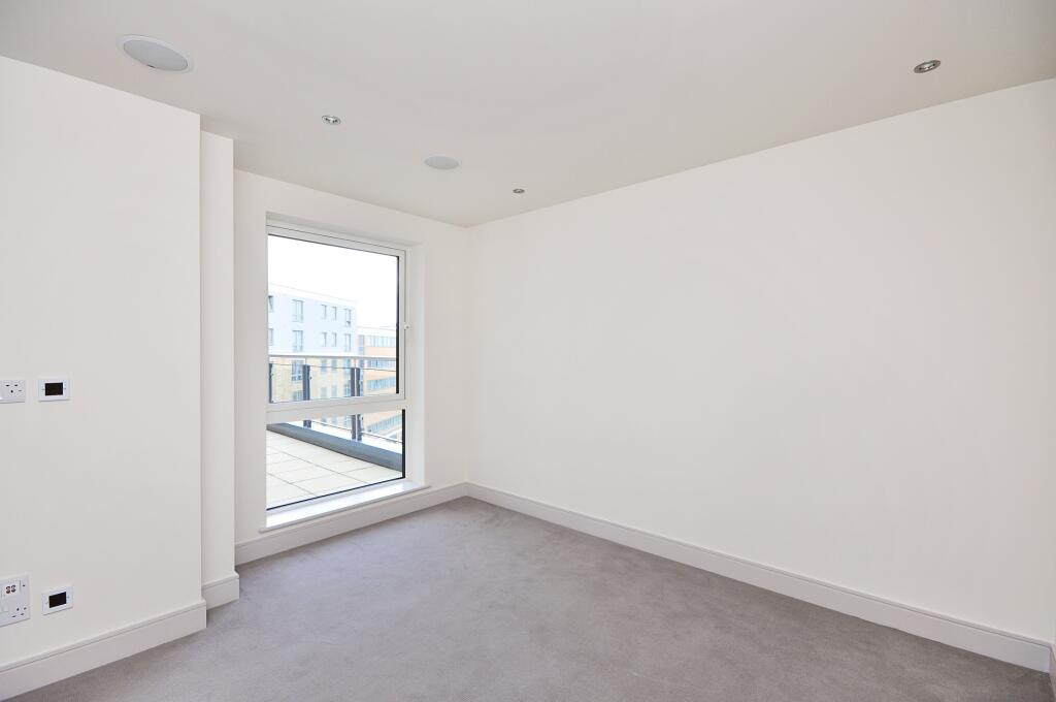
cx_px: 528
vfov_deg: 77.2
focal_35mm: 15
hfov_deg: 100.5
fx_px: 439
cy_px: 351
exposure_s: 1/25
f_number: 10
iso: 320
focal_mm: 10
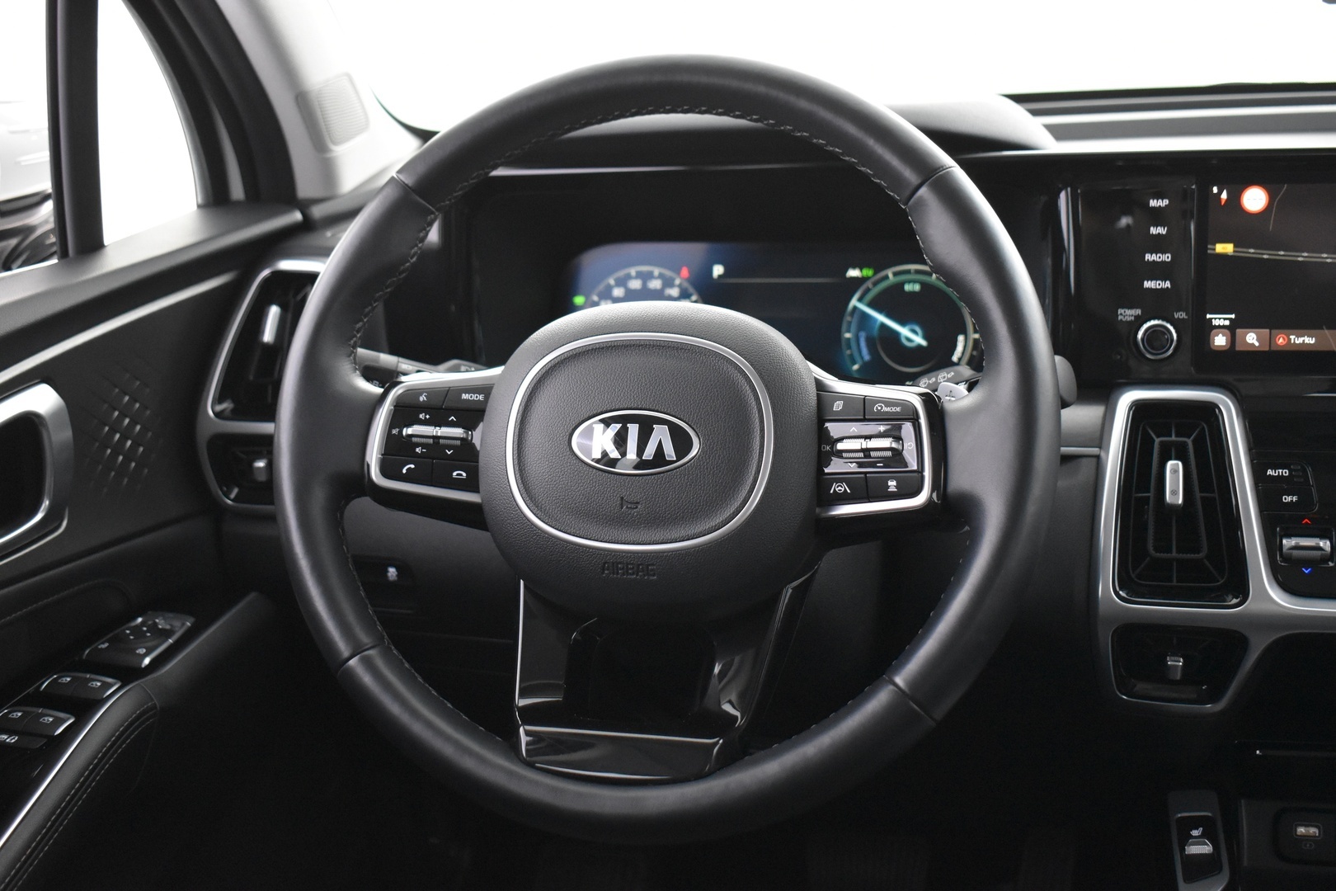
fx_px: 1614
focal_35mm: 44
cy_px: 446
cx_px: 668
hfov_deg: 45.0
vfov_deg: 30.8
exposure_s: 1/15
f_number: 4.2
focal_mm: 29
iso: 3200
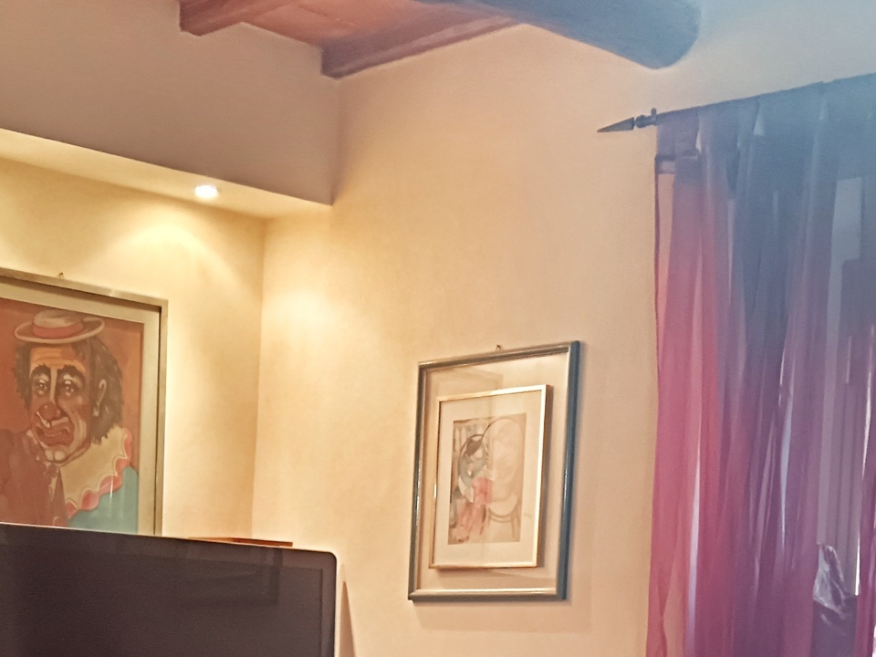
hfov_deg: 27.0
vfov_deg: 19.4
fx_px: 1822
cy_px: 762
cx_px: 364
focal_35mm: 72
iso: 1312
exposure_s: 1/25
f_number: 1.9
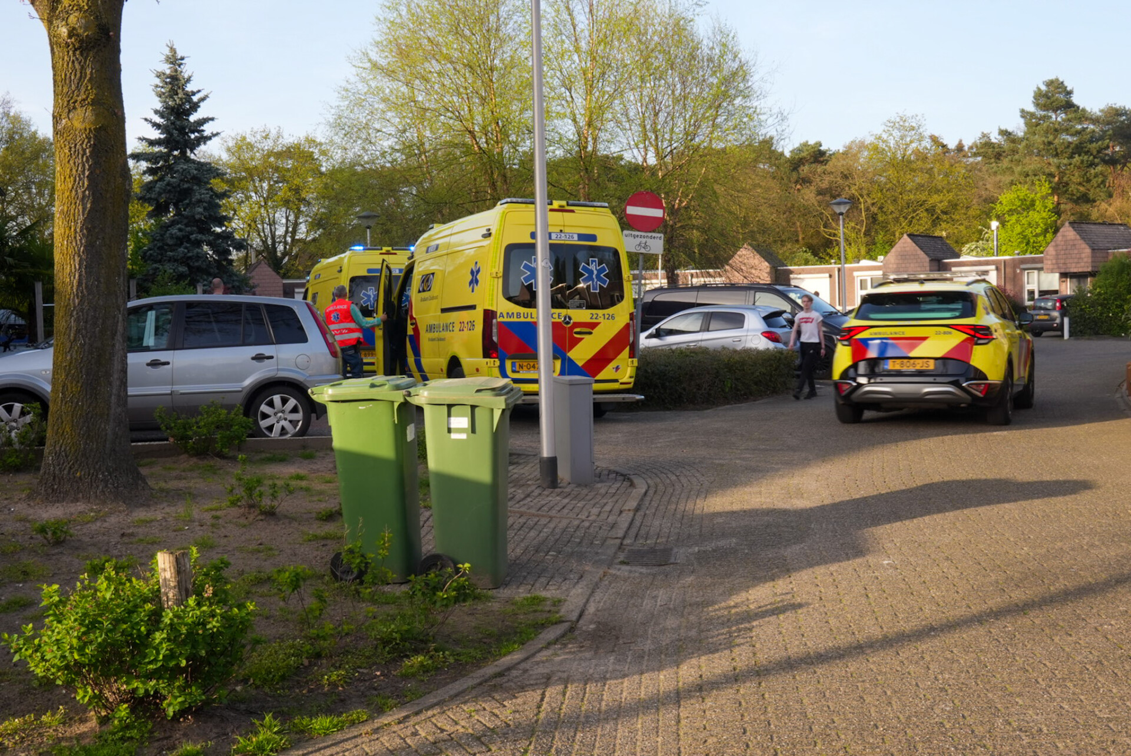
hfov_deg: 53.1
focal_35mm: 36
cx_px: 566
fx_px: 1132
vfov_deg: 36.9
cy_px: 378
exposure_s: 1/30
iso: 250
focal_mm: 24
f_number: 18
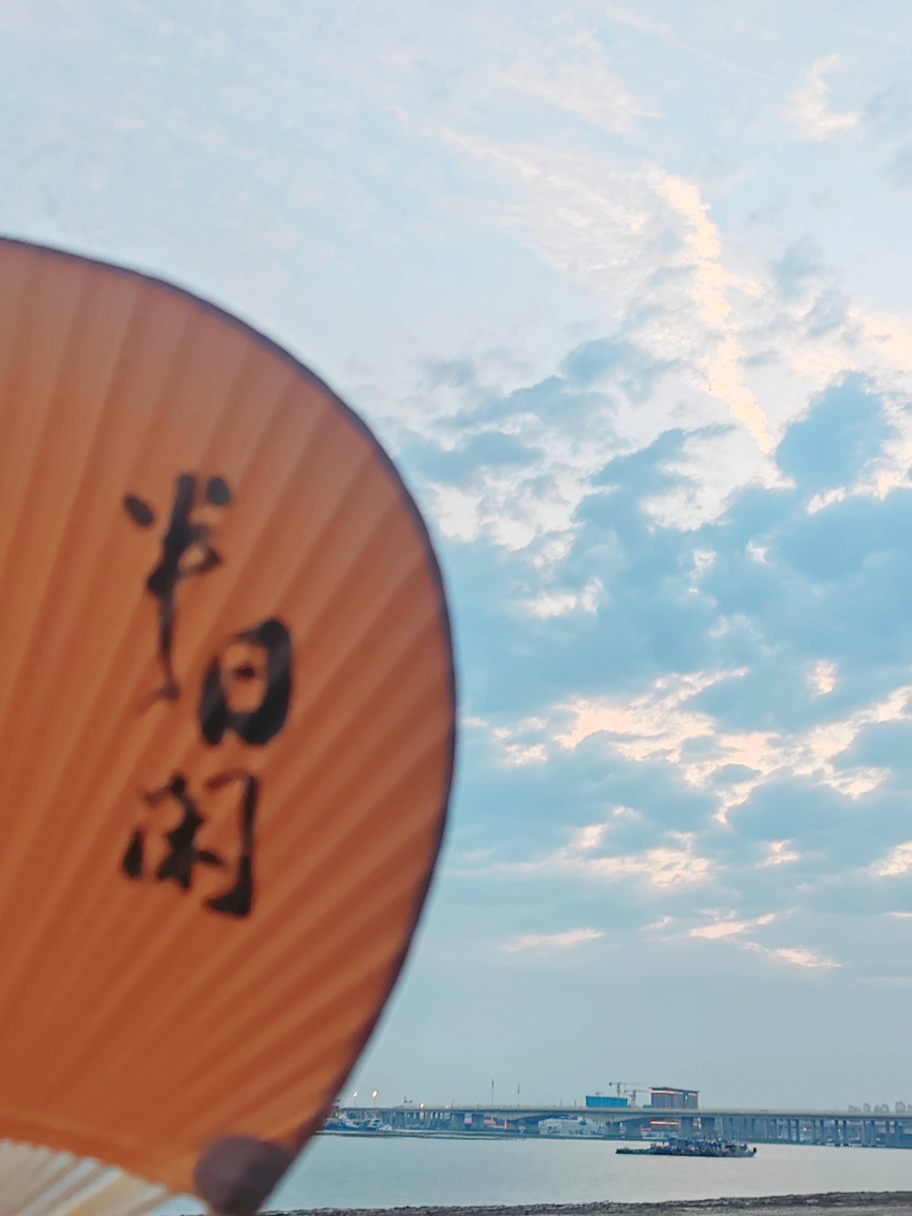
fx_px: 1581
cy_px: 608
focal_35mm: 45
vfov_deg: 42.1
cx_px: 456
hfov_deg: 32.2
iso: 160
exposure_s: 1/100
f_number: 1.8
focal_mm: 6.14
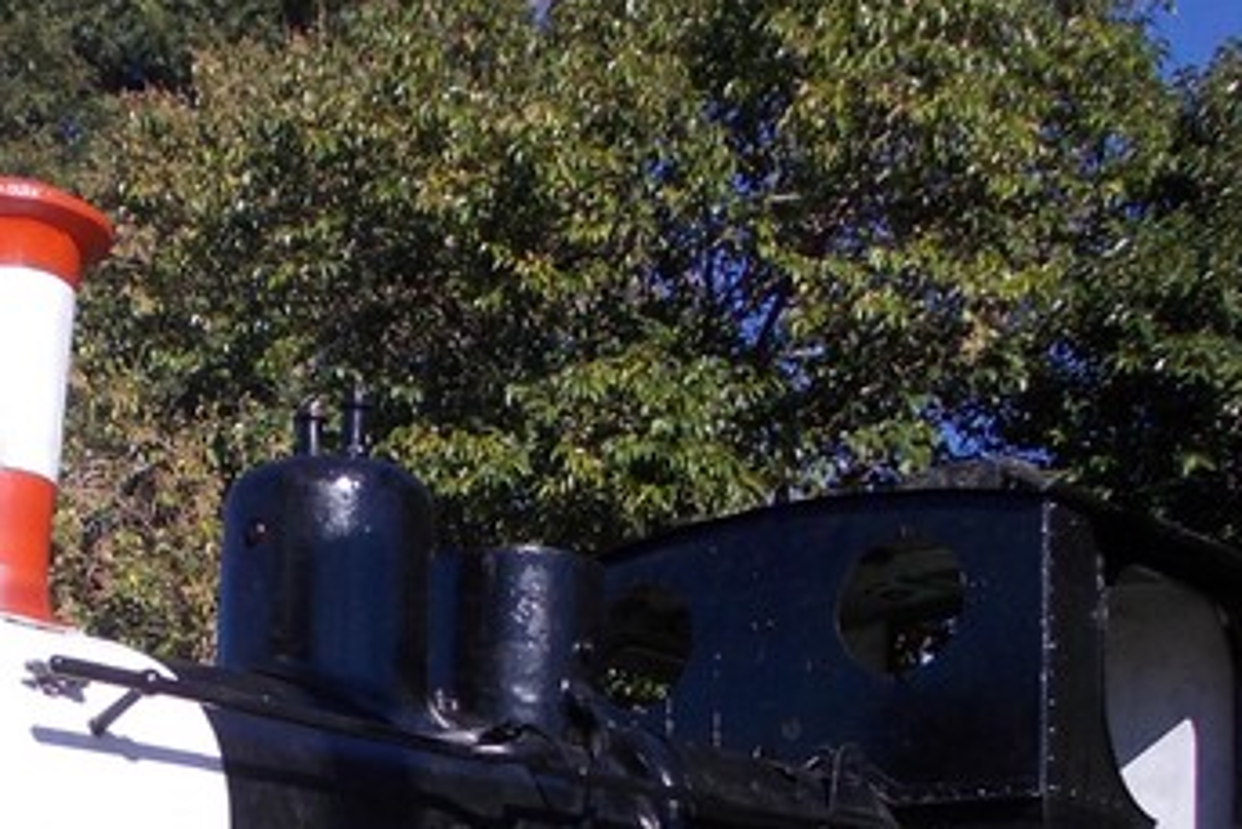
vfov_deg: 19.9
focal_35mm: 65
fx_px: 2243
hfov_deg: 30.2
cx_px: 253
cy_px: 945
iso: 80
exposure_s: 1/400
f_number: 5.4
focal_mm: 4
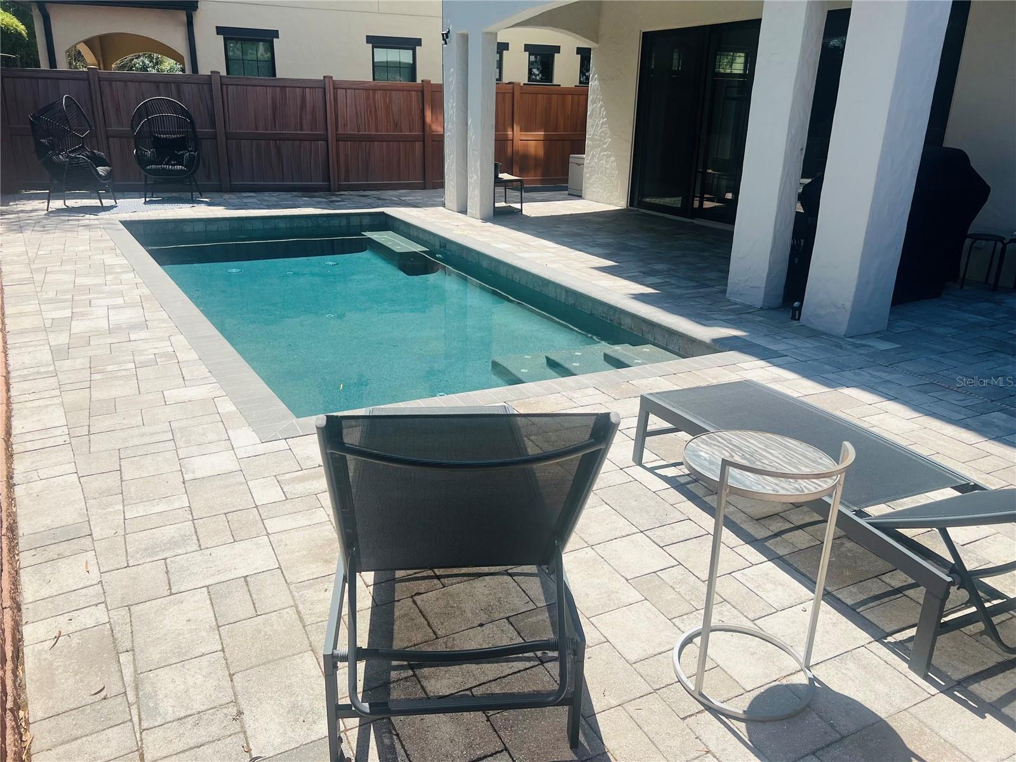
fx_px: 763
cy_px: 381
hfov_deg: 67.3
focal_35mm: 26
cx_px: 508
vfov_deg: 53.1
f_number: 1.5
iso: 50
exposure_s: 1/5076
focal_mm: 5.7
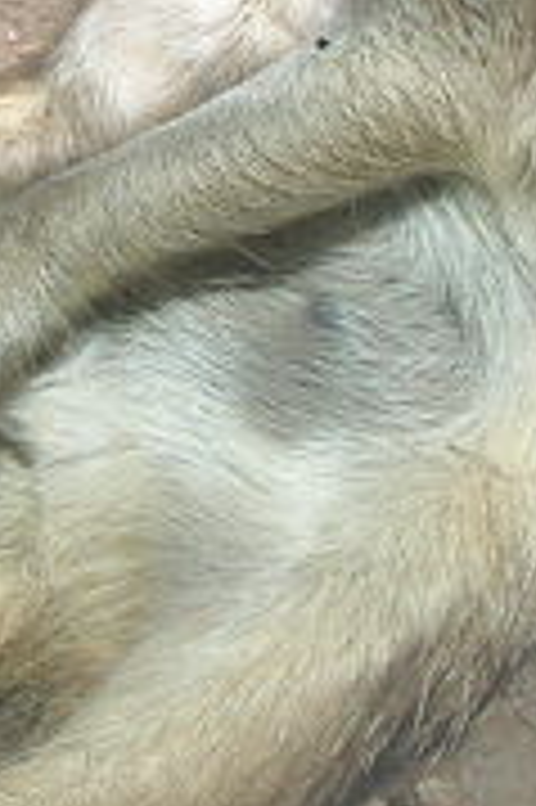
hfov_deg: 4.6
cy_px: 104
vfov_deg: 6.9
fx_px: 6668
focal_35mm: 298
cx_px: -306
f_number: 5.6
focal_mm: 8.4
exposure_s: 1/191
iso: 50
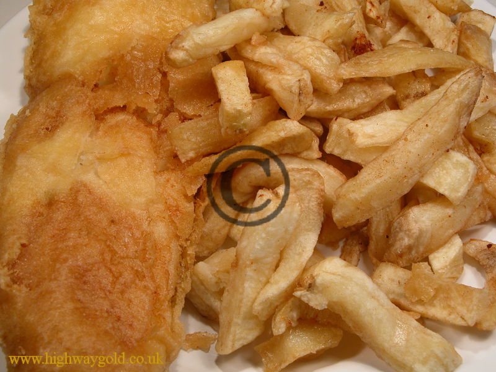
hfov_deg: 33.2
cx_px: 248
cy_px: 186
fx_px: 831
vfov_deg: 25.2
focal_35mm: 58
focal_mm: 14.7
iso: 100
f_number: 5
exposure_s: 1/48.3
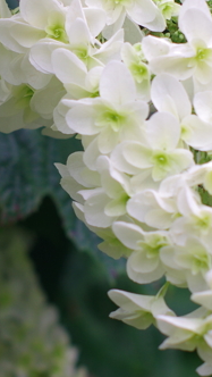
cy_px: 171
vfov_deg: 8.9
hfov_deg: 5.0
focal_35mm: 242
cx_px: 65
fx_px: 2416
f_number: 3.5
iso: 100
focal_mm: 50
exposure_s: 1/40
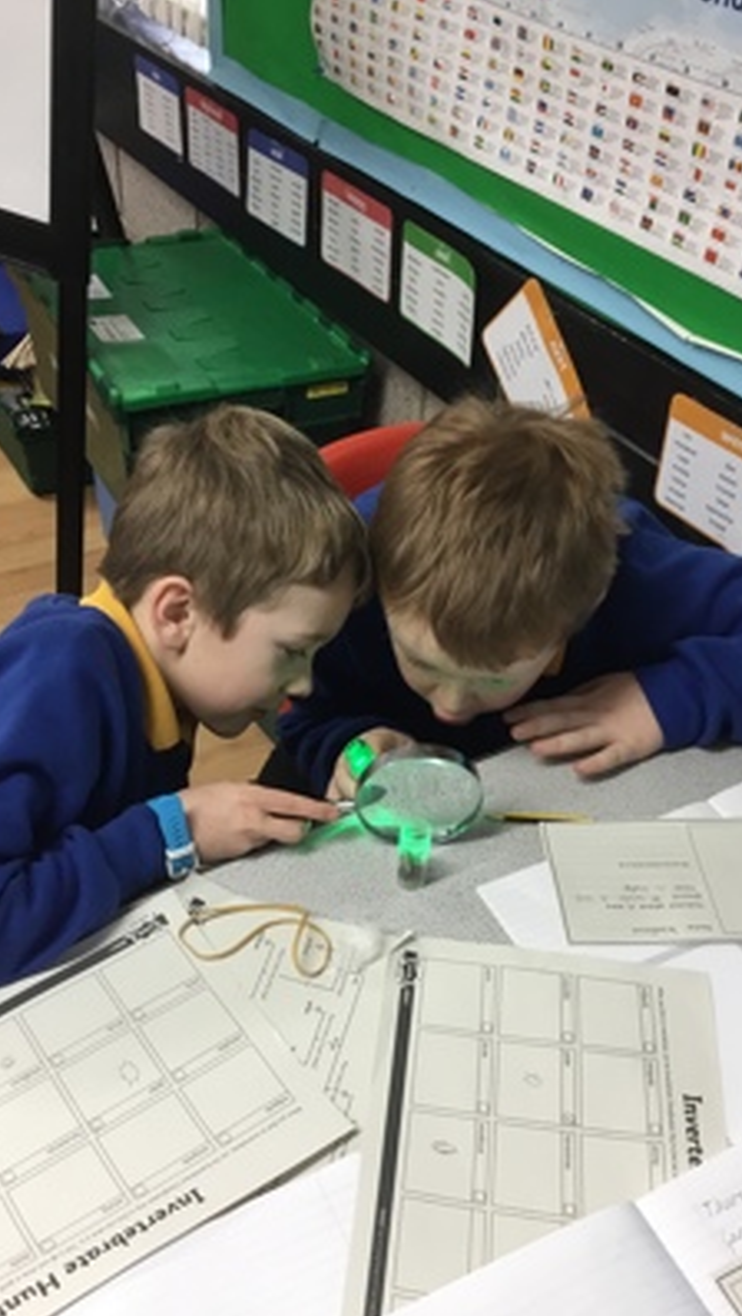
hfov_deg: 34.7
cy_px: 660
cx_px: 371
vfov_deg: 58.0
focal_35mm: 34
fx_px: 1186
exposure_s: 1/33
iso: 80
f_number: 2.4
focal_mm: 3.3
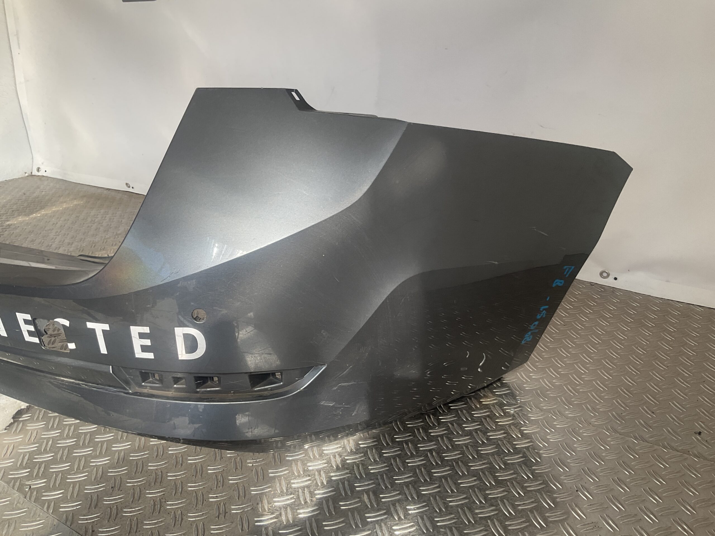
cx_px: 358
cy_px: 268
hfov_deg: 61.7
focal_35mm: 29
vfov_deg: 48.2
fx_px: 599
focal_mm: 3
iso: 16
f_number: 1.8
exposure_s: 1/360
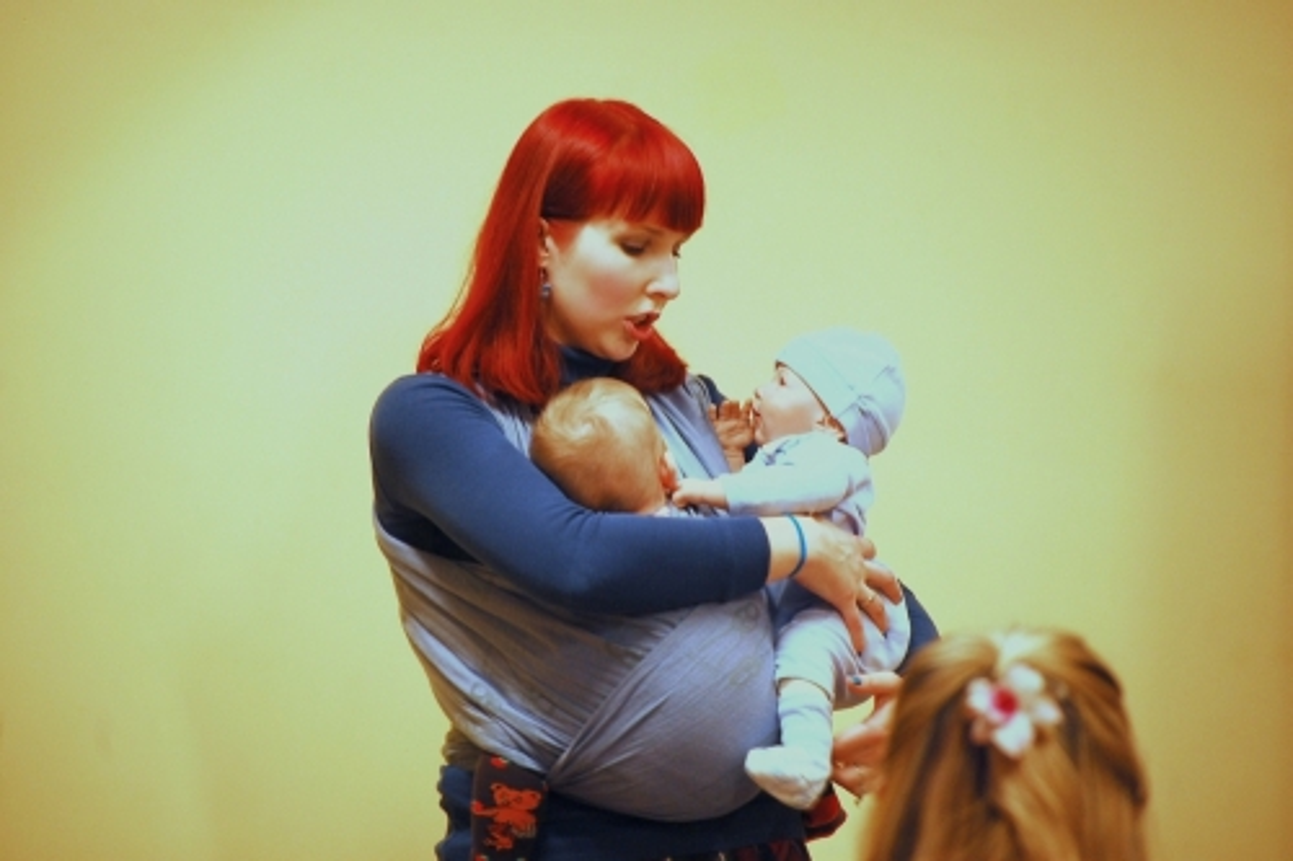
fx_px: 7809
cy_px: 430
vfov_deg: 6.3
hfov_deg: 9.5
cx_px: 646
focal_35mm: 218
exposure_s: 1/30
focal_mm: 145
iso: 640
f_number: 5.3
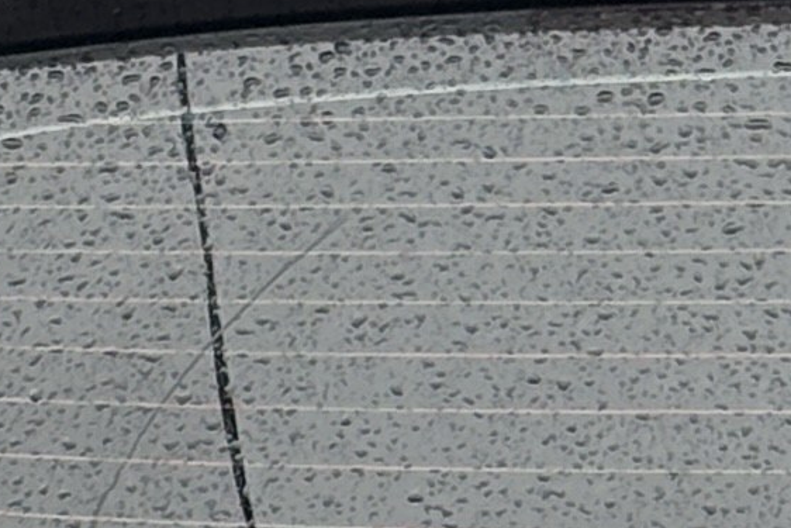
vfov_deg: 3.5
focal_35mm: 388
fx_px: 8527
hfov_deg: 5.3
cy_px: 1319
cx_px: 915
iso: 50
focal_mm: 5.96
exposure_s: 1/121
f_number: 1.6
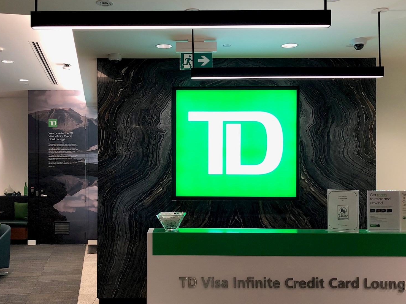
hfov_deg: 48.8
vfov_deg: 37.7
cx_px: 175
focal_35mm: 38
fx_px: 446
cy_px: 169
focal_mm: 4
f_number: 1.8
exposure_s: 1/17
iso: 40
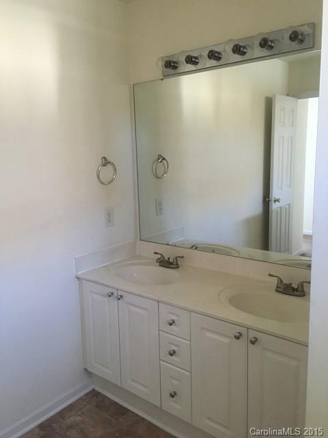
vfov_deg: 61.7
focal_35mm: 29
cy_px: 219
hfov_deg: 48.2
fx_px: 366
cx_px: 164
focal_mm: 4.15
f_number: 2.2
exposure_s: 1/15
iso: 125
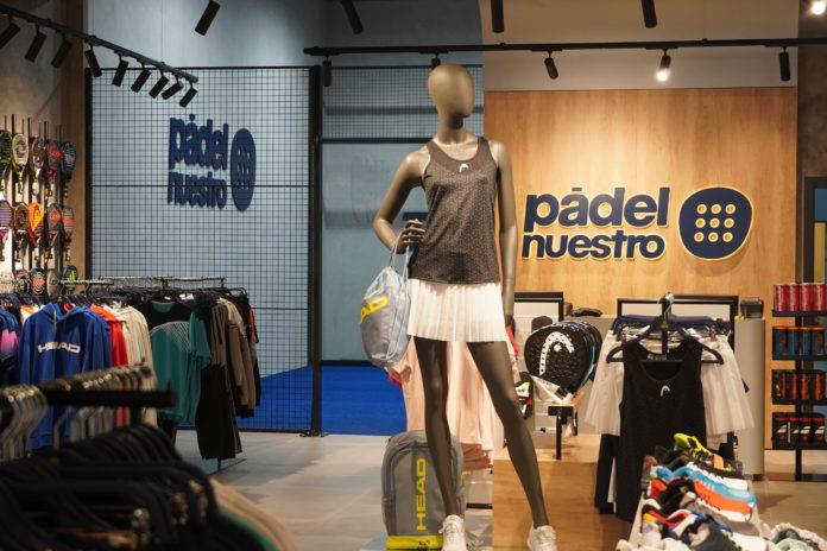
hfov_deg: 29.9
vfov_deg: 20.2
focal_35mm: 68
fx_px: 1551
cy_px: 276
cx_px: 414
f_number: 5.6
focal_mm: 45
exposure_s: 1/100
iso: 1000
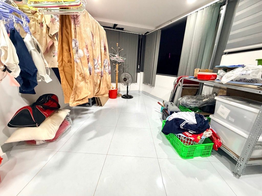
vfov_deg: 85.7
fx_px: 106
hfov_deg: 102.1
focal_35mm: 14
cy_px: 98
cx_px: 131
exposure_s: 1/60
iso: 400
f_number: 2.2
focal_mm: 2.22
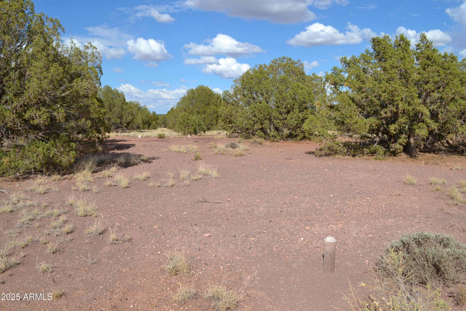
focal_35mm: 30
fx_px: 388
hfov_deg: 61.9
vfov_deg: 43.6
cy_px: 156
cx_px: 233
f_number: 9
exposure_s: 1/320
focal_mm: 20
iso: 100
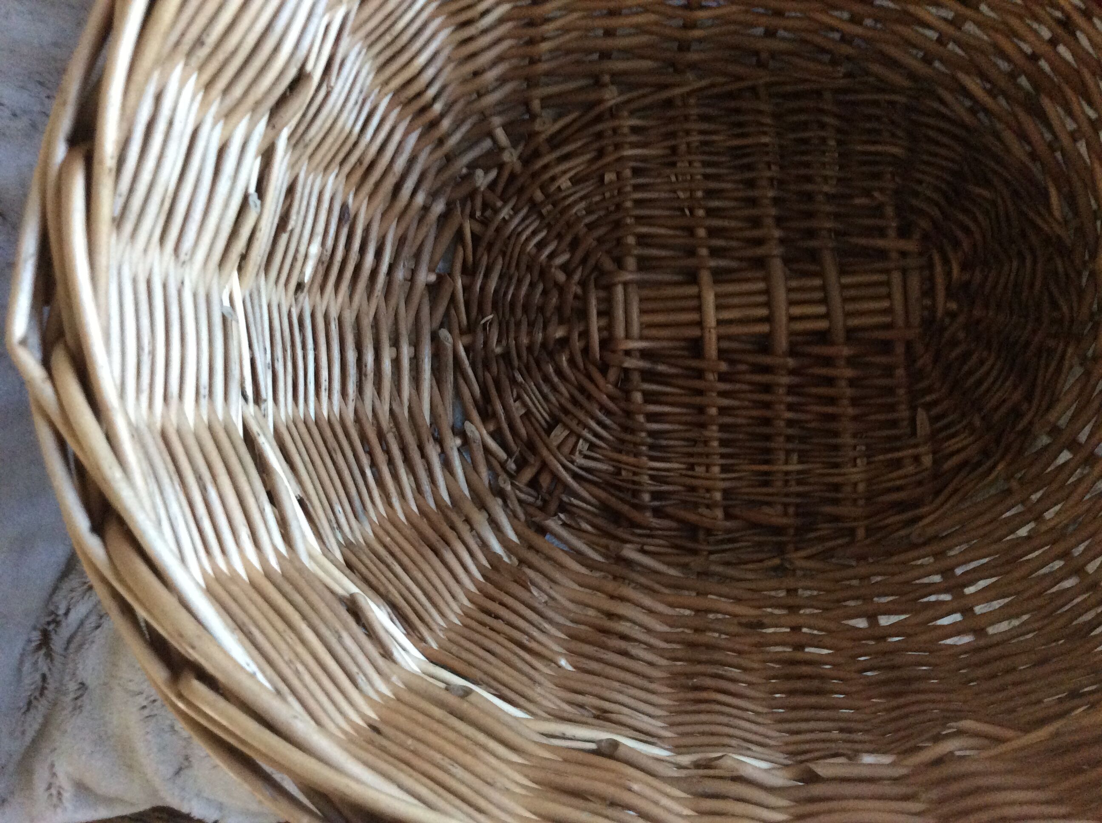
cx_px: 551
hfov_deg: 56.9
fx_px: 1017
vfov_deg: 44.1
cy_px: 412
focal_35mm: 32
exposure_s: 1/25
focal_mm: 3.3
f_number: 2.4
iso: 250
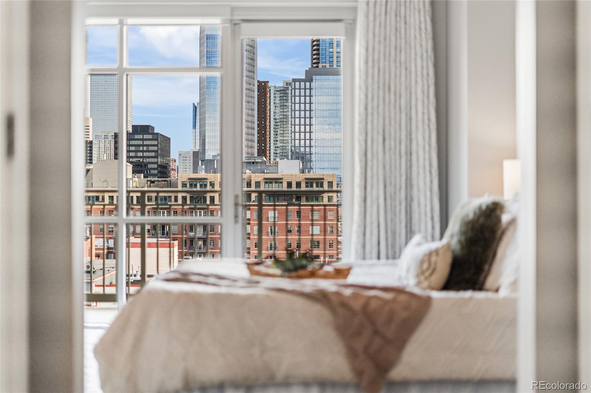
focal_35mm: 50
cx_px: 296
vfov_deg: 27.0
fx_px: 820
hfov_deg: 39.6
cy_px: 196
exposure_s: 1/500
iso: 320
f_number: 1.8
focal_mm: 50
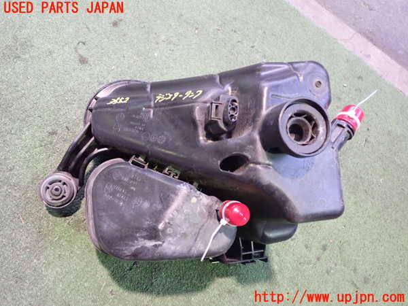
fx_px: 354
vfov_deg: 46.8
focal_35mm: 30
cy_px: 153
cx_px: 204
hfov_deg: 60.0
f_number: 2.3
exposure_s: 1/25
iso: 800
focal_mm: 5.4
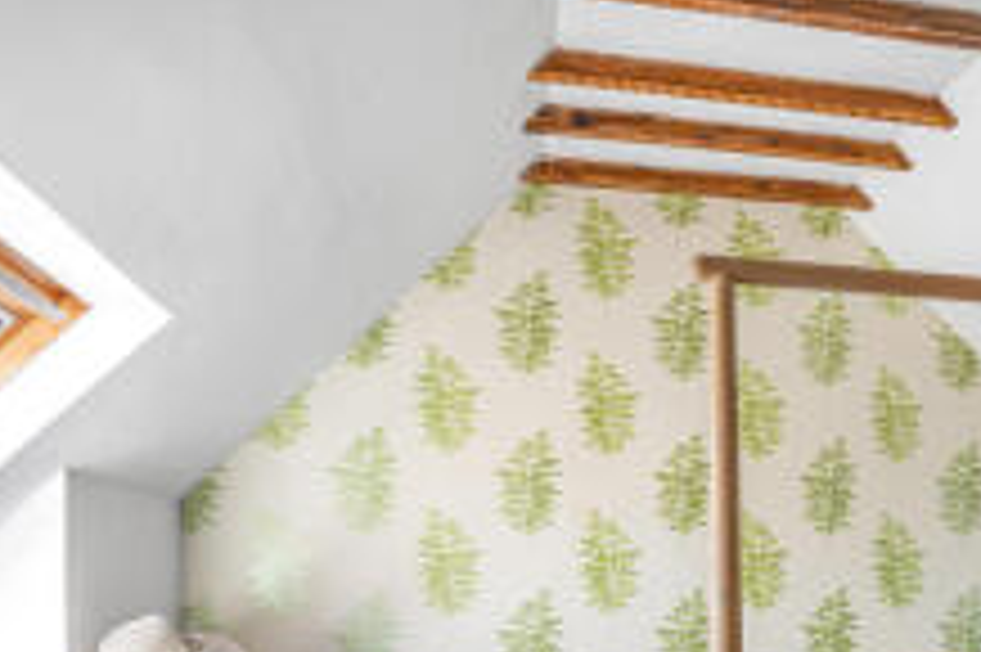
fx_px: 953
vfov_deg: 35.9
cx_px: 770
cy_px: 564
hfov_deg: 51.4
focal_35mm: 35
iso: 400
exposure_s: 1/80
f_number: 7.1
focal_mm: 16
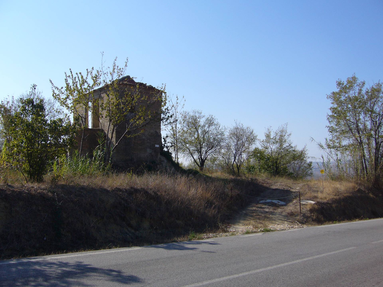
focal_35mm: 35
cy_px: 144
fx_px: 387
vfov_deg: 40.7
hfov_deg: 52.6
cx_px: 192
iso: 80
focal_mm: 5.8
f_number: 5.6
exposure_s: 1/320
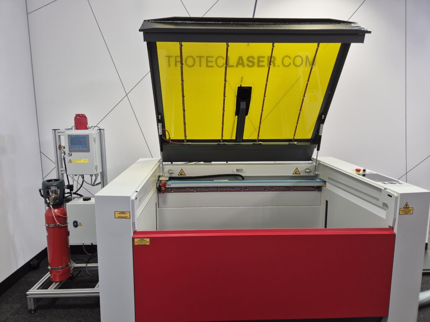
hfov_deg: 73.9
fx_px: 286
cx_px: 215
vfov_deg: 58.9
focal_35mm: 23
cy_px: 161
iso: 160
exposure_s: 1/100
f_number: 1.8
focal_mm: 5.4
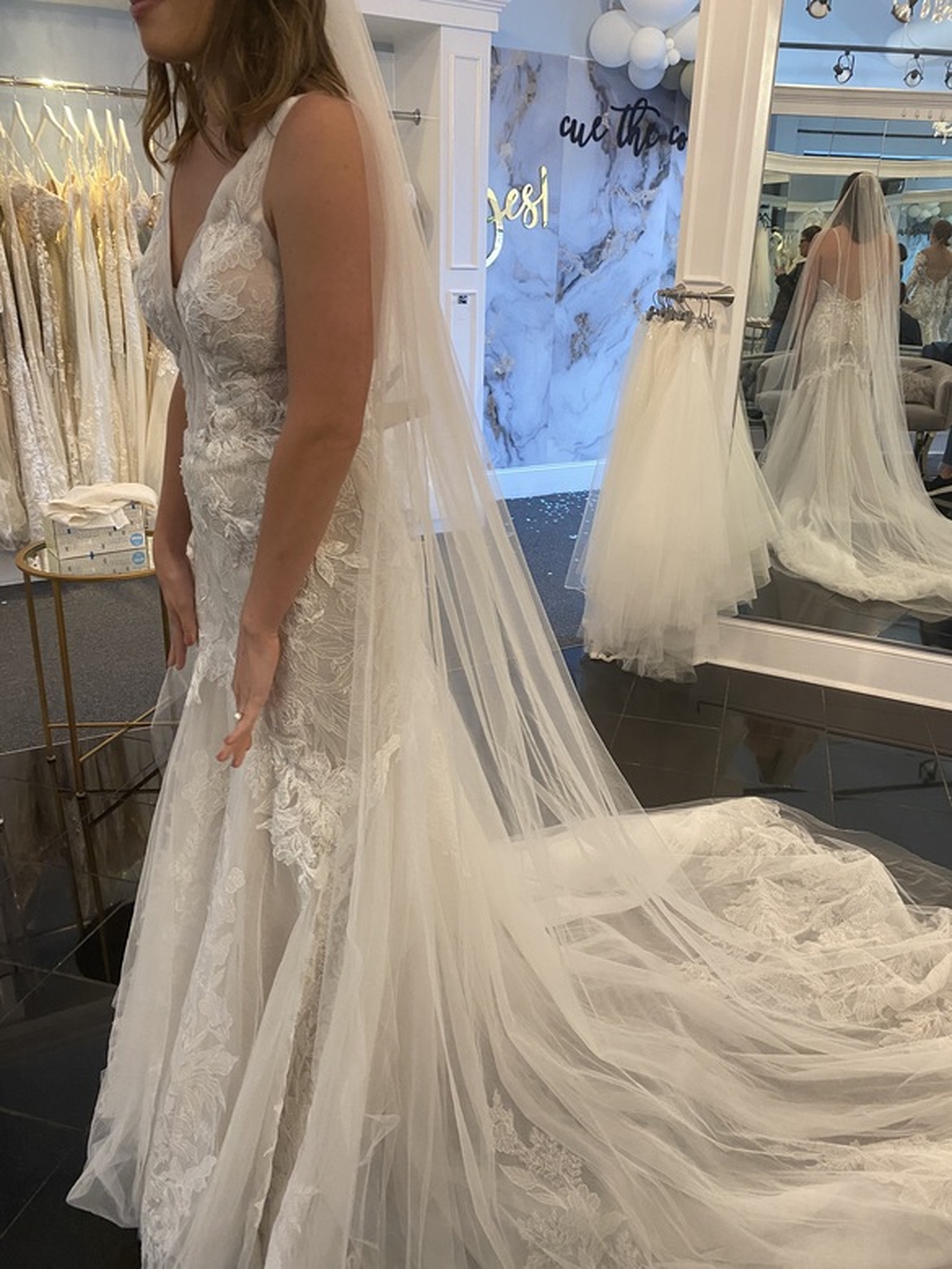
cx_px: 476
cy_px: 634
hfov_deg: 53.1
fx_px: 953
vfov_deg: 67.3
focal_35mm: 26
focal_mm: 4.25
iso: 160
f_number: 1.8
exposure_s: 1/60
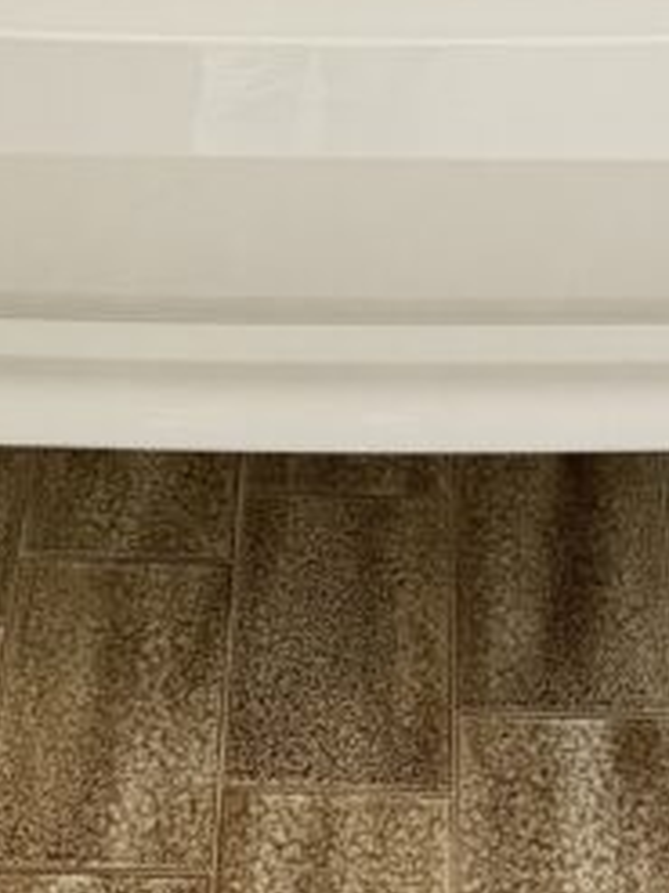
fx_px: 2656
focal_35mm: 103
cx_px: 354
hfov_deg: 14.4
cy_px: -562
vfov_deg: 16.8
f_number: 1.78
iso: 500
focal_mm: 6.76
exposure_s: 1/50
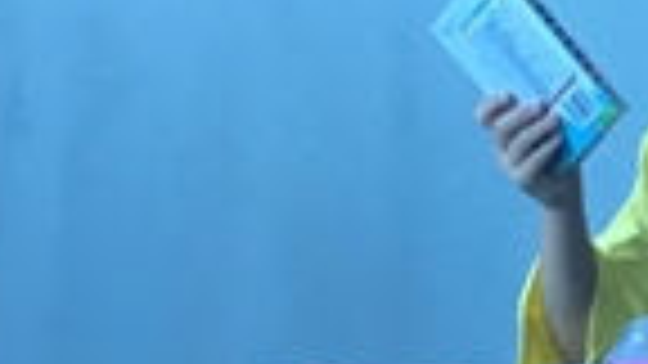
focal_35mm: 110
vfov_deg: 10.5
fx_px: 1890
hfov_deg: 17.0
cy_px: -218
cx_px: 1058
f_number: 2.2
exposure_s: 1/33
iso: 50
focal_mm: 4.15
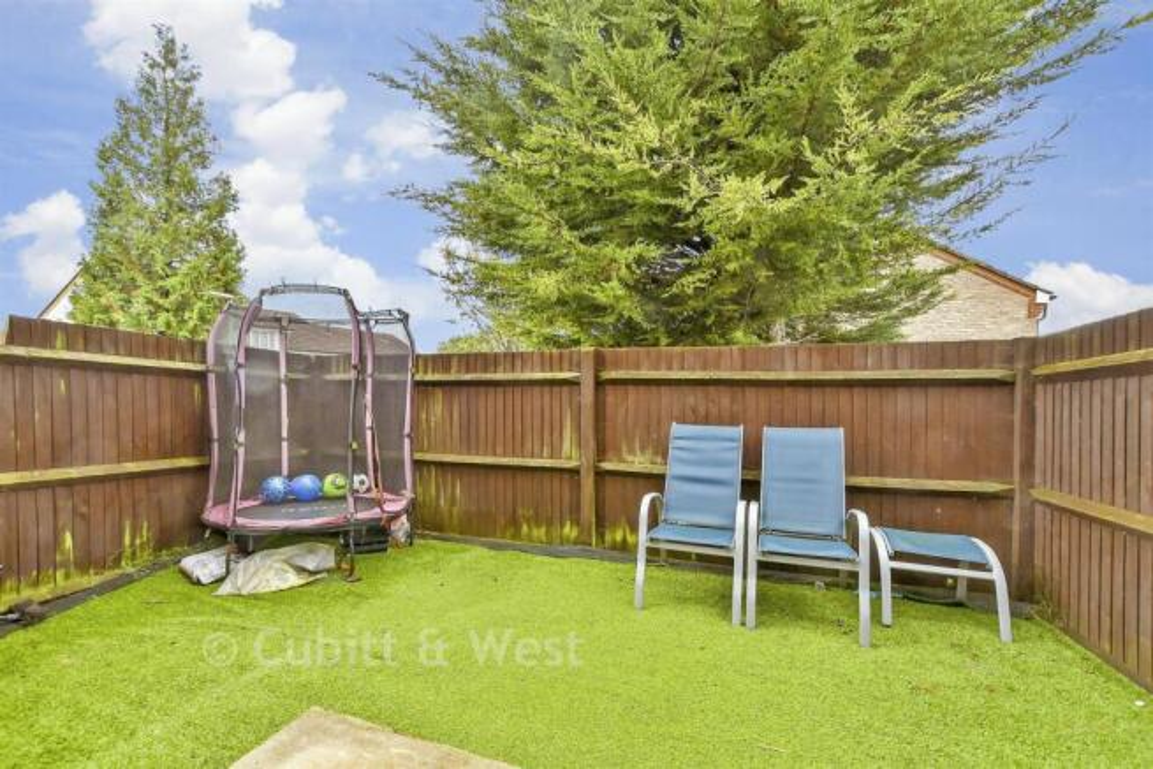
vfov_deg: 77.4
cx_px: 576
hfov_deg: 100.4
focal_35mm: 15
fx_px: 480
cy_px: 384
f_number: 8
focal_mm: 10
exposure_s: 1/30
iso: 160
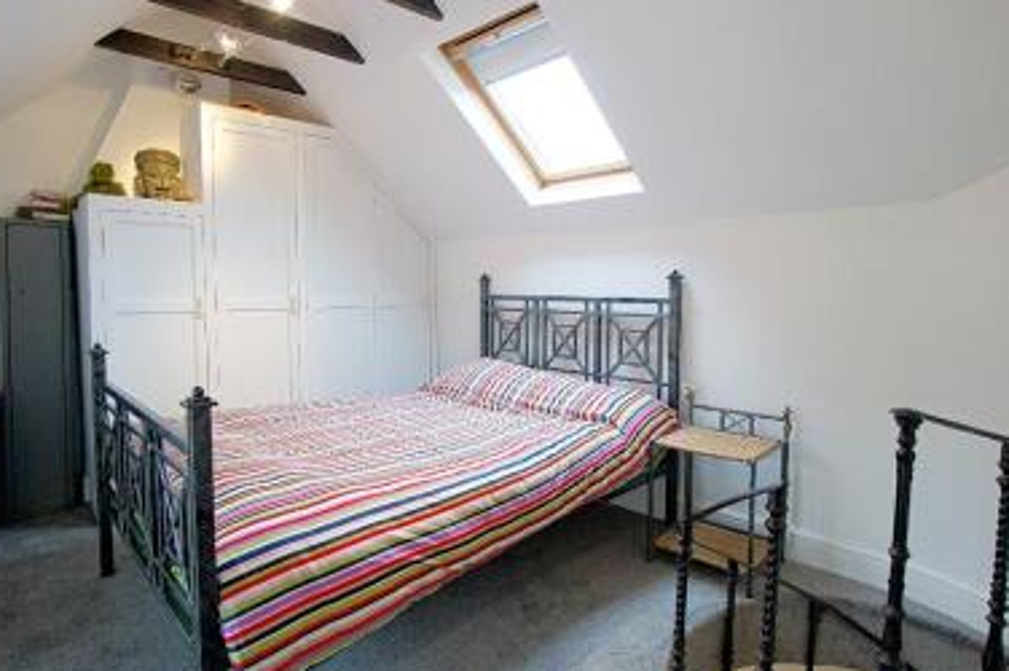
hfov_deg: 86.6
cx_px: 561
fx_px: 532
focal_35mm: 19
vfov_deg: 64.4
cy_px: 318
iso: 1600
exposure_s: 1/160
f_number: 4
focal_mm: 10
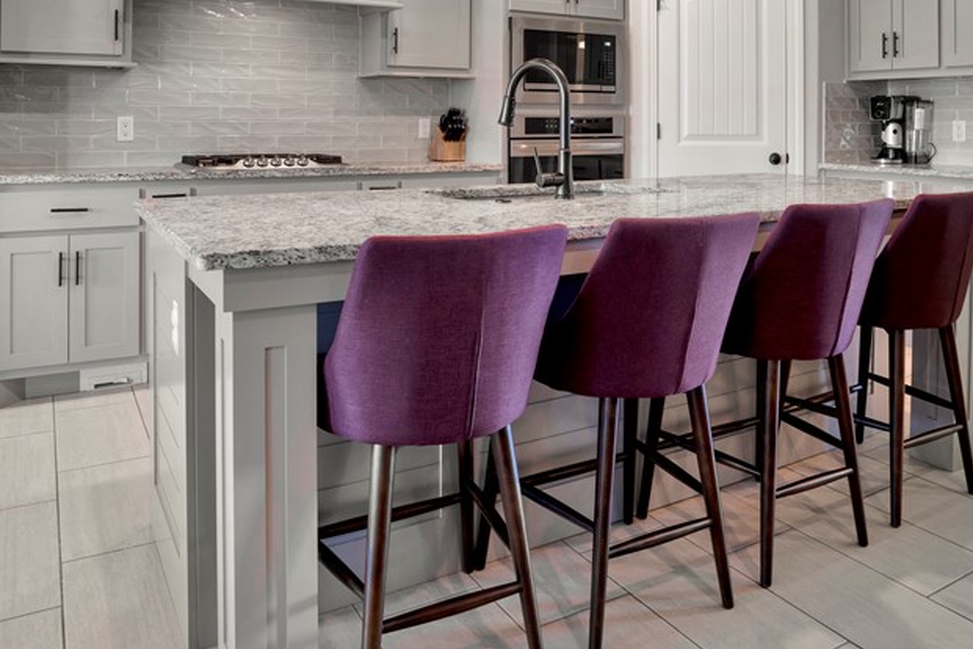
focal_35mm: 28
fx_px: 757
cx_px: 498
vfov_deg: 44.3
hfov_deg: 65.5
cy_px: 138
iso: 100
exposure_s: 1/2
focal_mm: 16
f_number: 6.3
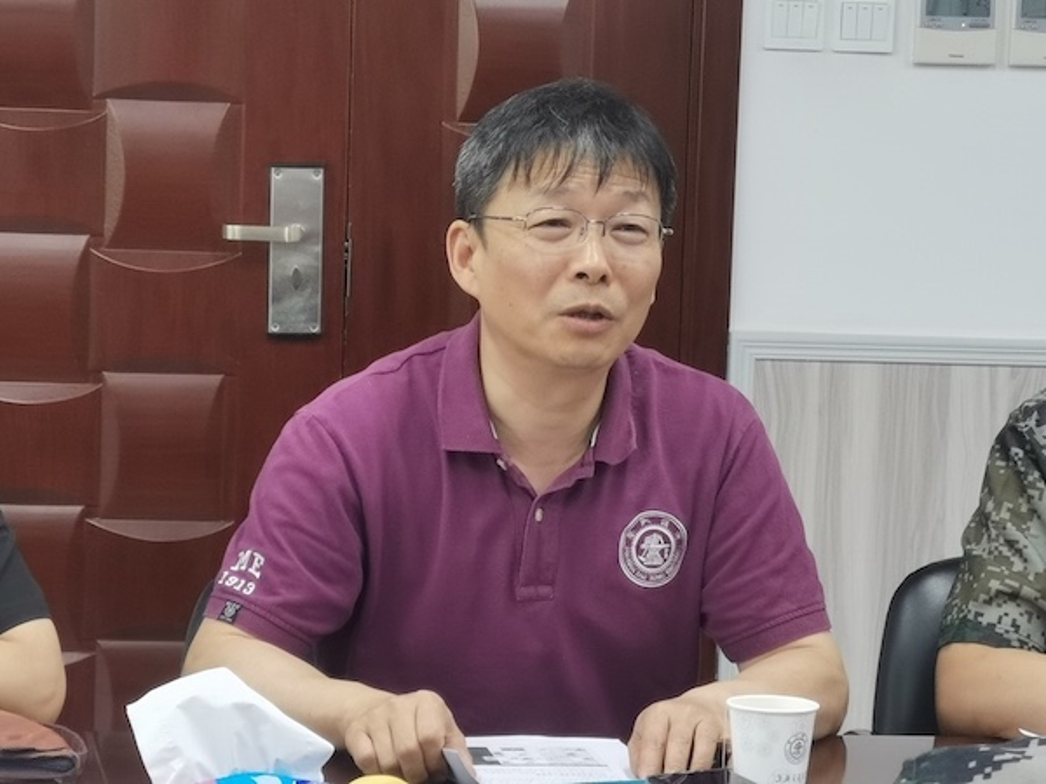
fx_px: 4351
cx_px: 523
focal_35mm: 144
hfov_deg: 13.7
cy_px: 392
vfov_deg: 10.3
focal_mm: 7.48
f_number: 2.4
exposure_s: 1/33.3
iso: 160
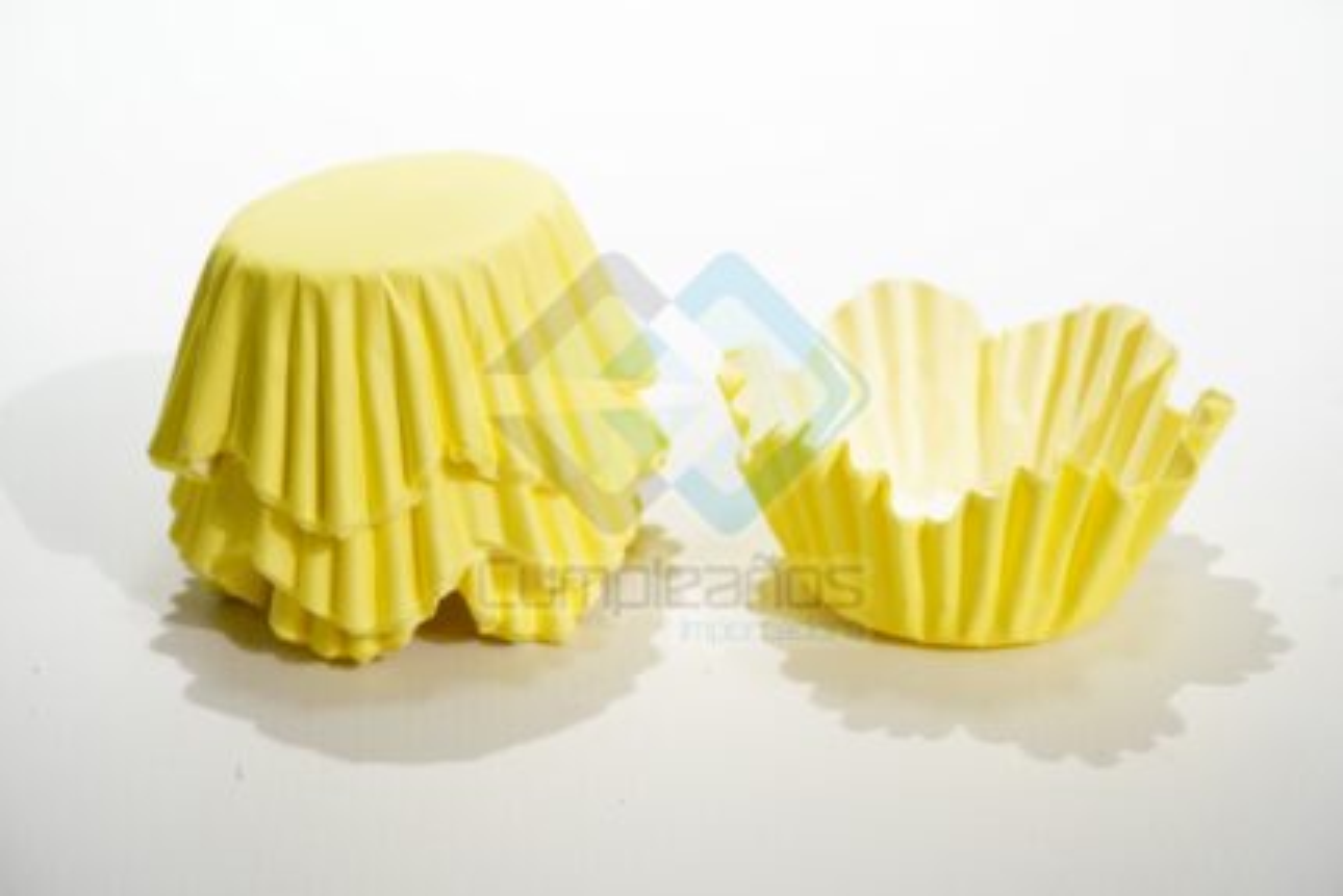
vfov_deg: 22.1
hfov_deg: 32.6
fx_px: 2295
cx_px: 672
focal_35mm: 62
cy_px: 448
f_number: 11
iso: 640
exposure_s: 1/30
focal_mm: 41
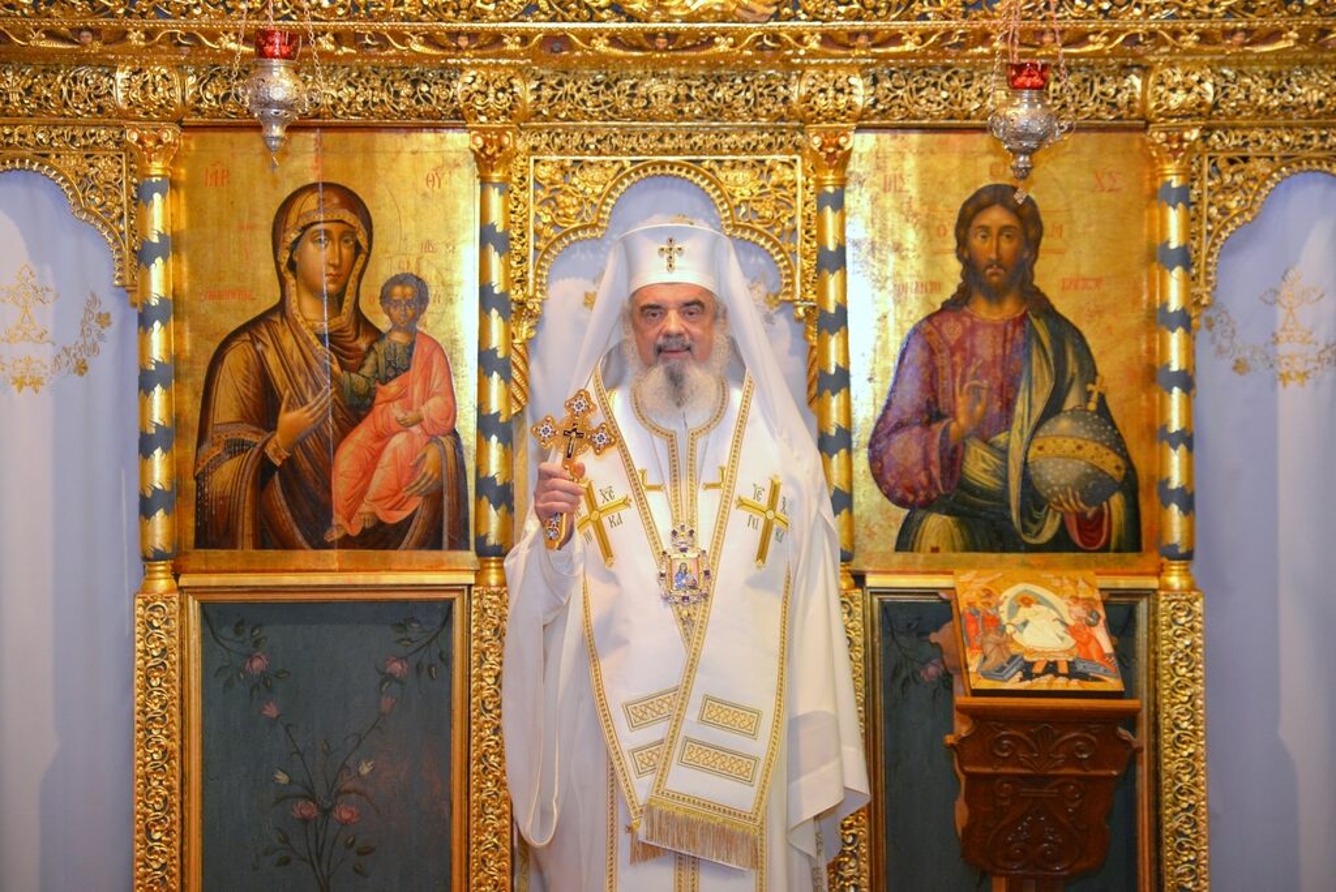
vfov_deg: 24.2
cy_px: 446
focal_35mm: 56
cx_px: 668
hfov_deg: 35.6
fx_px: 2079
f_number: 3.5
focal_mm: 56
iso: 1600
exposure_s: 1/80
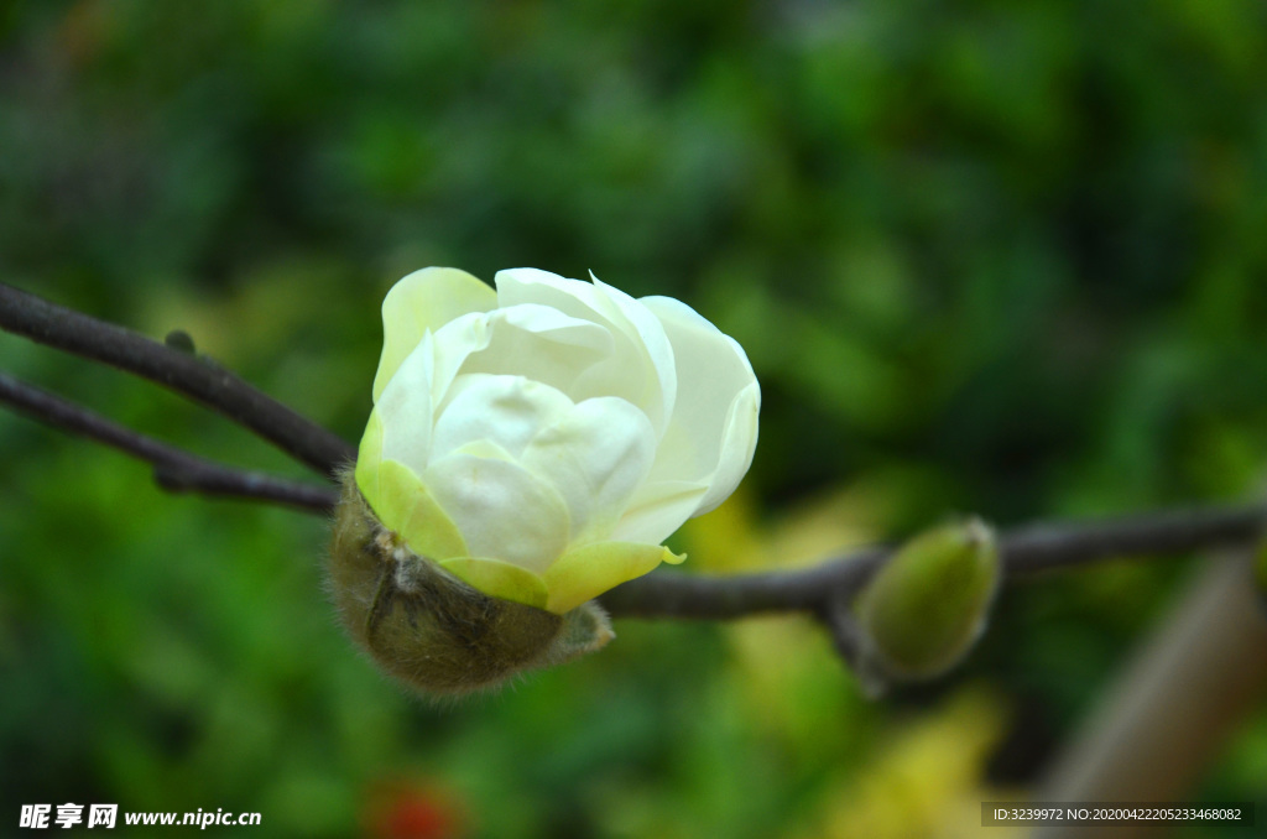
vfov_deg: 10.7
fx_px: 4478
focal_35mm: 128
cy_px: 420
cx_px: 634
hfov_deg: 16.1
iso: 320
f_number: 5.6
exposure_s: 1/100
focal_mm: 85
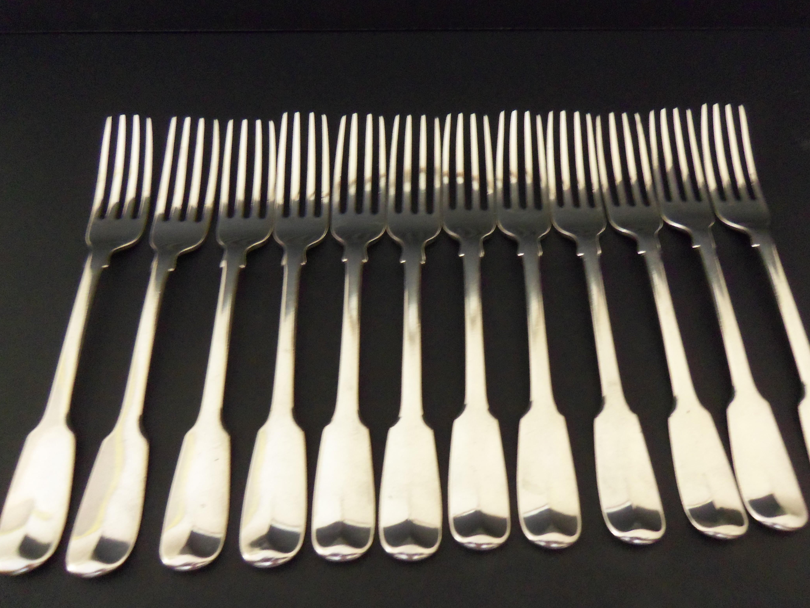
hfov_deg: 61.6
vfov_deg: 48.2
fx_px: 679
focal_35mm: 29
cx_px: 418
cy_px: 302
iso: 400
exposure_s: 1/6
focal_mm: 5.1
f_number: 3.9
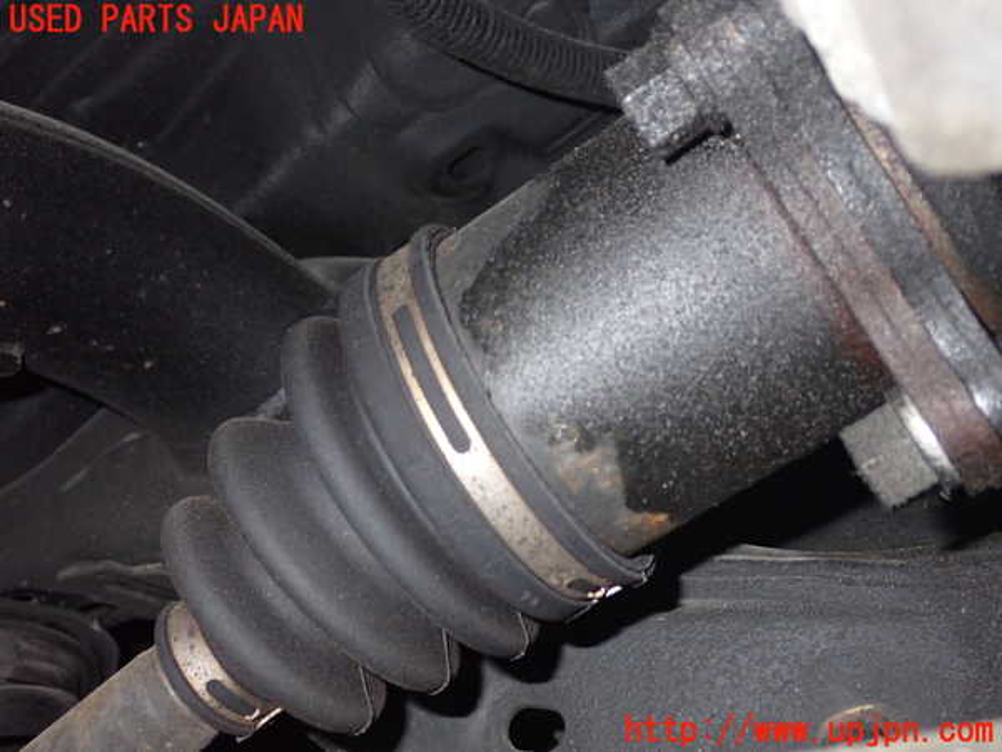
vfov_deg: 32.9
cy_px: 376
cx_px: 501
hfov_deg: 42.9
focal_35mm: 44
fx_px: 1274
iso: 800
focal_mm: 7.84
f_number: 9
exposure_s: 1/40
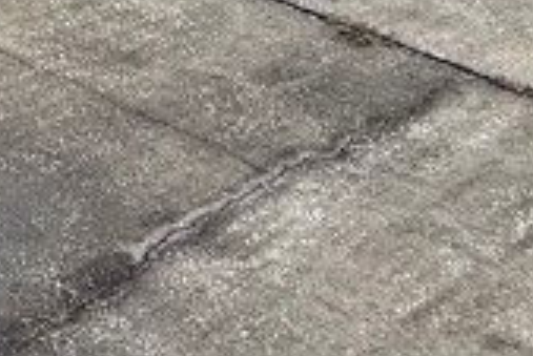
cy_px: -526
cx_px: -527
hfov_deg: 17.1
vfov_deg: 12.1
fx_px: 1304
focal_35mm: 88
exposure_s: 1/2237
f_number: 2.2
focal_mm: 2.22
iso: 64
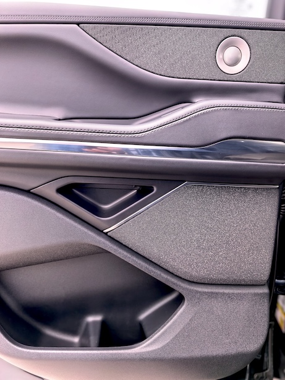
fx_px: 263
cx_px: 142
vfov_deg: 71.6
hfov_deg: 56.8
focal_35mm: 24
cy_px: 190
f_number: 2
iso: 50
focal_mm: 8.5
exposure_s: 1/952
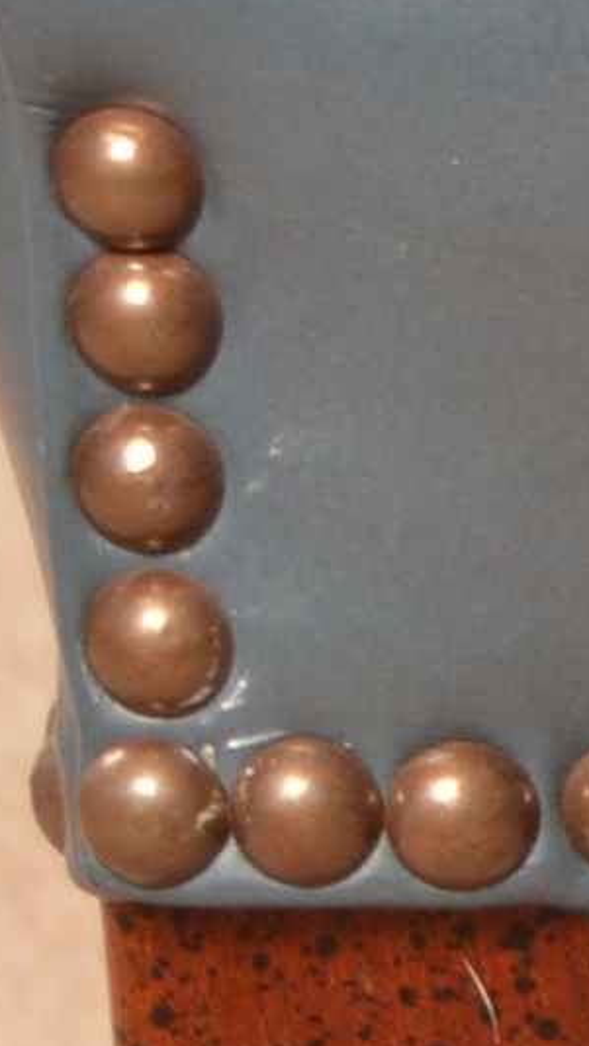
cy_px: 719
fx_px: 18378
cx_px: 4150
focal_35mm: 662
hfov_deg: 1.8
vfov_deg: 3.3
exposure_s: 1/125
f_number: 8
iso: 200
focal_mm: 50
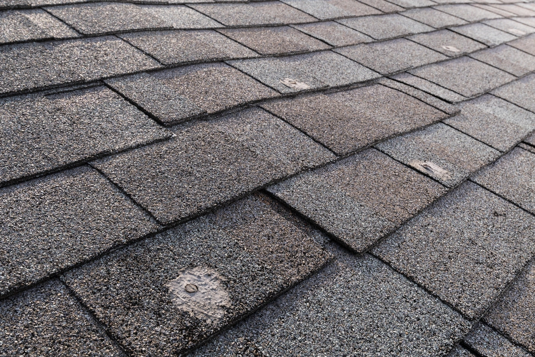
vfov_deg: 36.9
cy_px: 178
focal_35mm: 36
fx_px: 535
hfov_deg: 53.1
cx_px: 268
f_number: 14
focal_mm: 24
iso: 100
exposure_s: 1/200
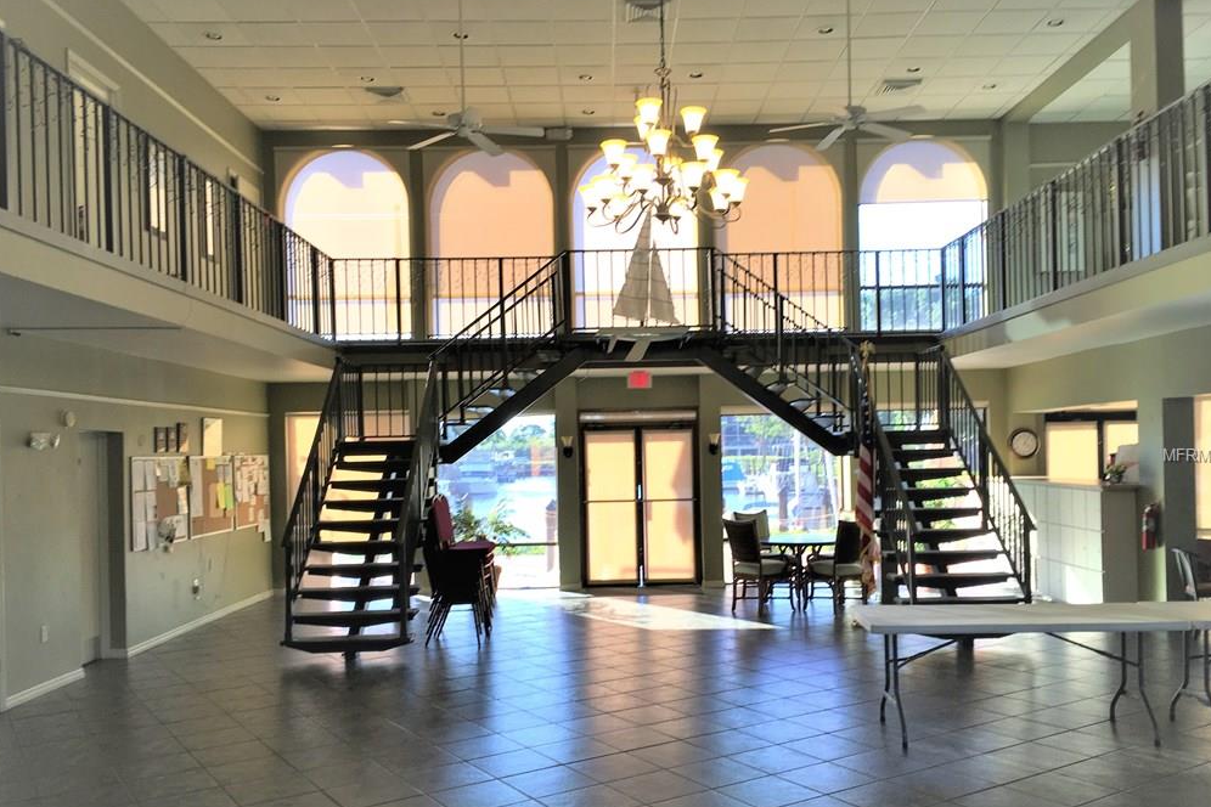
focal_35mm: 31
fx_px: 1043
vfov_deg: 42.2
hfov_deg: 60.3
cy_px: 456
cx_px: 614
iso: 25
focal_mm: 4.15
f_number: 2.2
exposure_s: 1/40
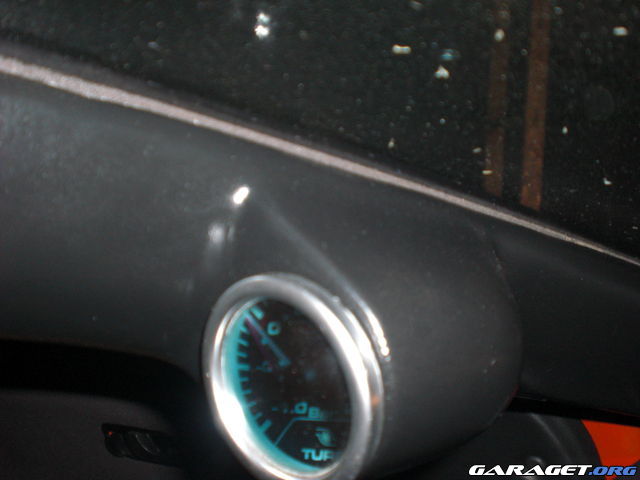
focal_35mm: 38
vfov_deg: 37.7
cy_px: 240
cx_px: 320
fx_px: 703
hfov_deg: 49.0
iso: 200
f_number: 3.1
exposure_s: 1/60
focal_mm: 6.3
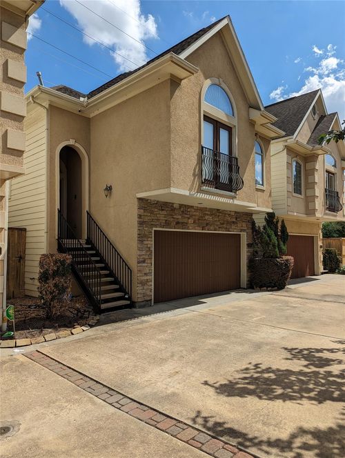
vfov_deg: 71.5
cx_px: 172
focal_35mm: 24
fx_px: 318
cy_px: 229
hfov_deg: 56.9
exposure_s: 1/2899
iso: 32
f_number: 1.85
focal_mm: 6.81
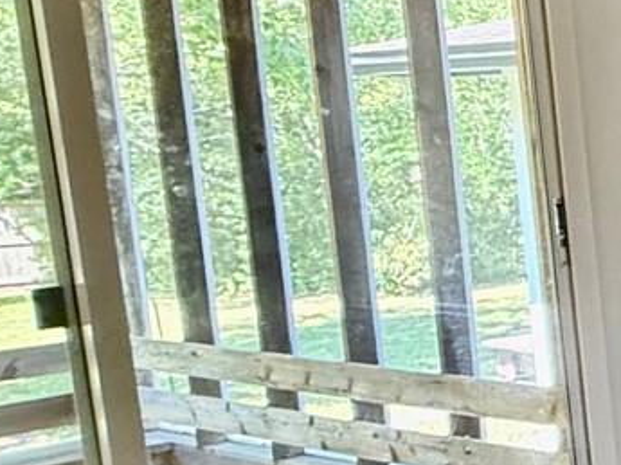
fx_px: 1165
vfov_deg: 22.5
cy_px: 225
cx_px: 1355
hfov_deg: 17.1
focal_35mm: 65
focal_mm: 2.22
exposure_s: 1/60
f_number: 2.2
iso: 320
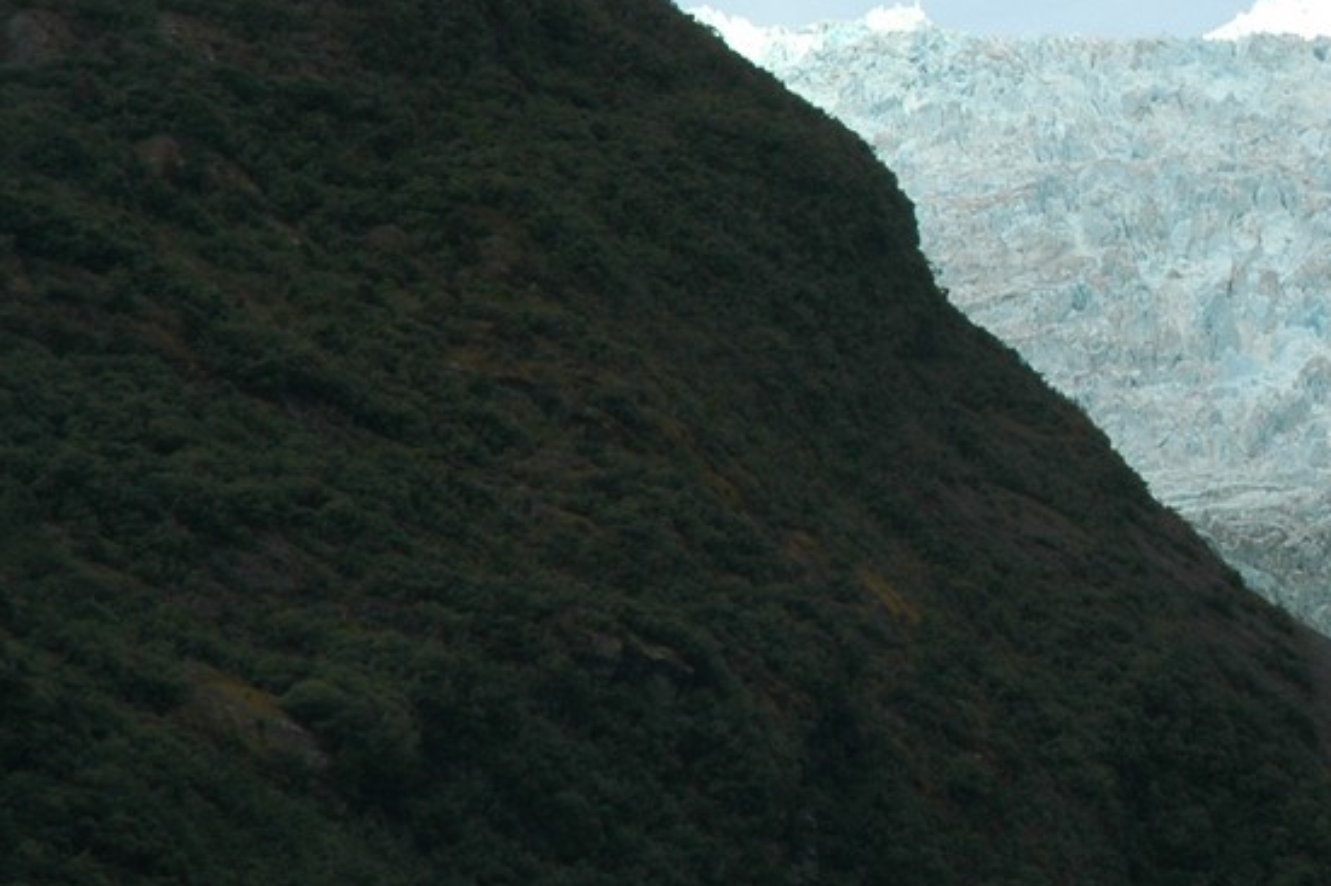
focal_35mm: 287
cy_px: 31
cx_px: 1604
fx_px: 10604
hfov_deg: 7.1
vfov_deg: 4.8
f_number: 11
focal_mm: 70
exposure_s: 1/250
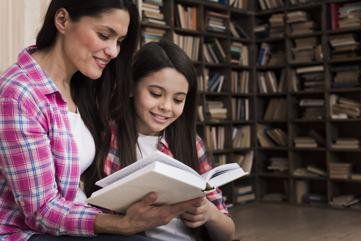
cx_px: 180
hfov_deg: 39.6
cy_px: 120
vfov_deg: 27.0
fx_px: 502
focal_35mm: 50
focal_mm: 50
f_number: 5
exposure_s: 1/160
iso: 400
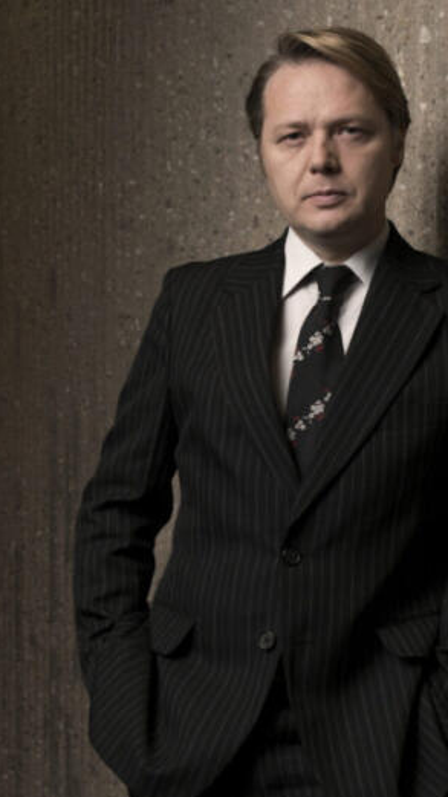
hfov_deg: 10.7
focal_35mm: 113
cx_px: 206
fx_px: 2387
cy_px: 464
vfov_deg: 18.9
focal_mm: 50
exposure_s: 1/125
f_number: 8
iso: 200
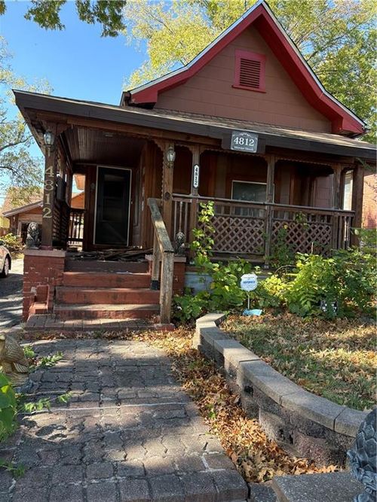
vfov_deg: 67.3
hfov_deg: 53.0
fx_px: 378
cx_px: 188
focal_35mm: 26
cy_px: 251
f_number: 1.6
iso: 64
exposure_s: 1/352
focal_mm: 5.96
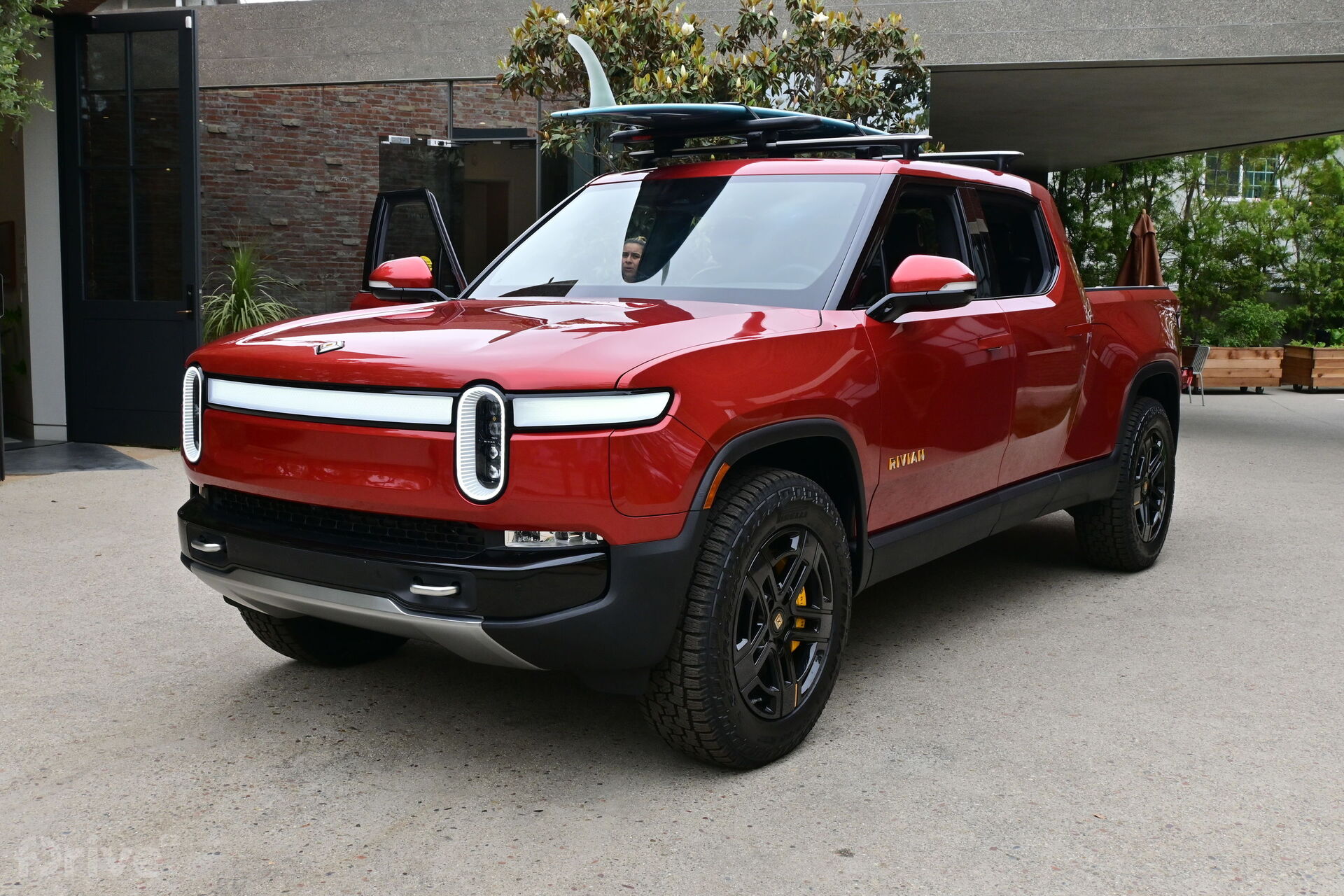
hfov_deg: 52.2
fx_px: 1372
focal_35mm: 37
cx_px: 672
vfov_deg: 36.2
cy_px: 448
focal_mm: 24.5
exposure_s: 1/500
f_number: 11
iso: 400
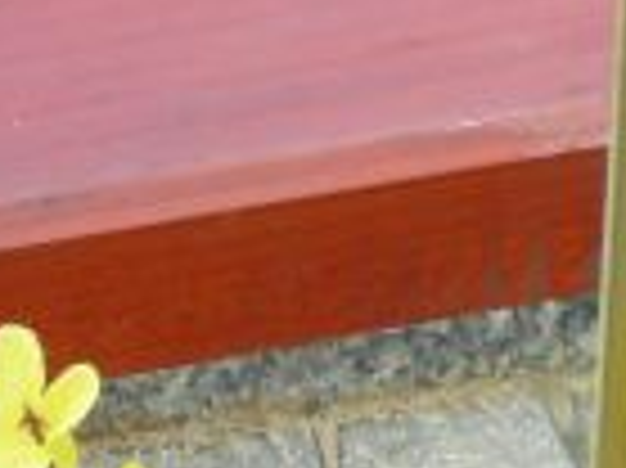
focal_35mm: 355
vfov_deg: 4.2
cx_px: 1275
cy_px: -54
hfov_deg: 5.5
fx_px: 6414
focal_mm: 11.5
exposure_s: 1/200
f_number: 3.7
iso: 80
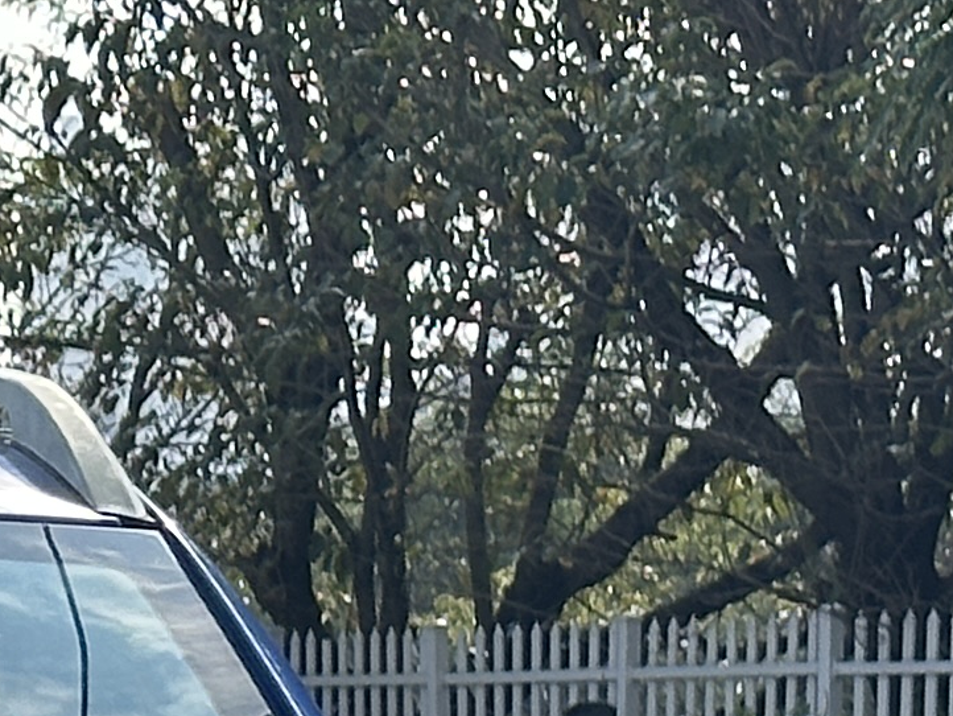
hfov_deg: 7.2
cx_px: -619
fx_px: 7381
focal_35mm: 268
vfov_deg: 5.4
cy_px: 1527
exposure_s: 1/2028
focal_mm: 6.86
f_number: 1.78
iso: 64
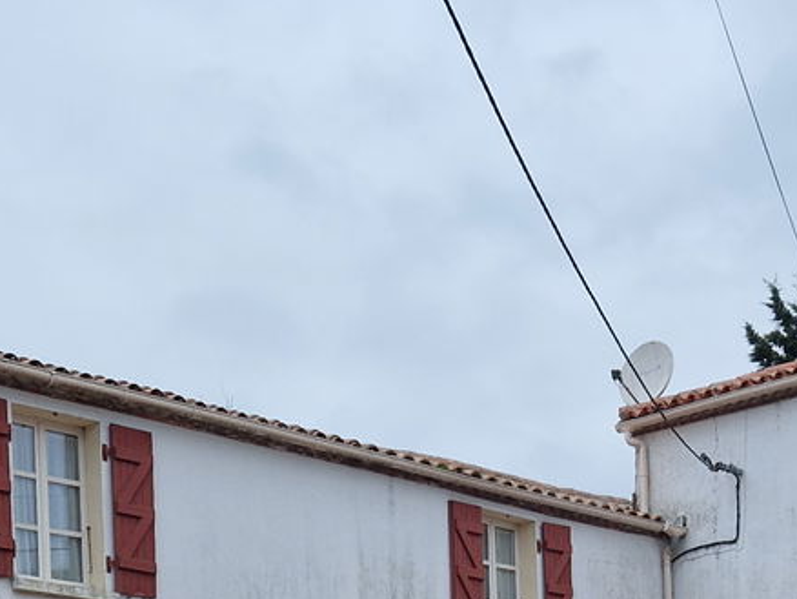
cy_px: 912
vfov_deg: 16.0
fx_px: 1935
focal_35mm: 84
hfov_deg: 22.8
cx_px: 690
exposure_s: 1/180
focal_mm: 5.4
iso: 50
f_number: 1.8
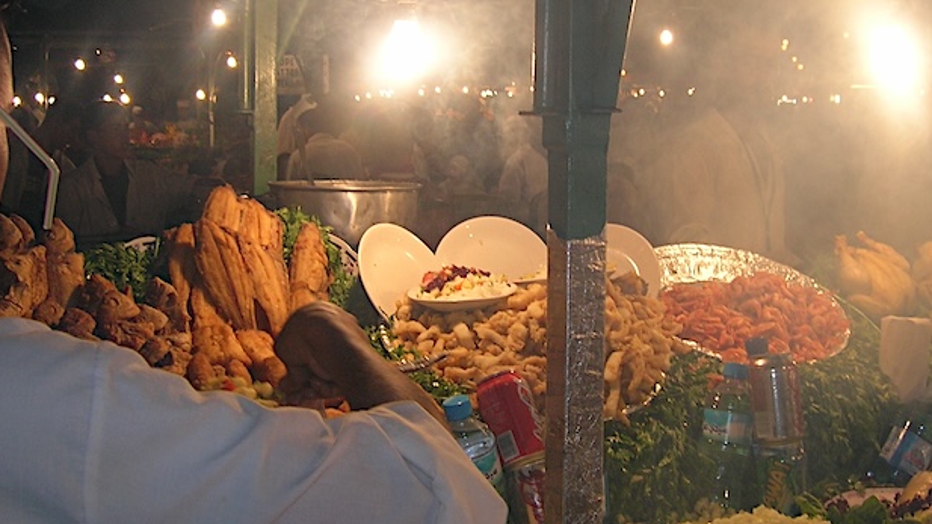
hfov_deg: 42.8
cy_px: 235
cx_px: 515
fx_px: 1186
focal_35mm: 48
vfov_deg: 24.9
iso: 50
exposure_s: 1/73.3
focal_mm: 5.7
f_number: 2.9
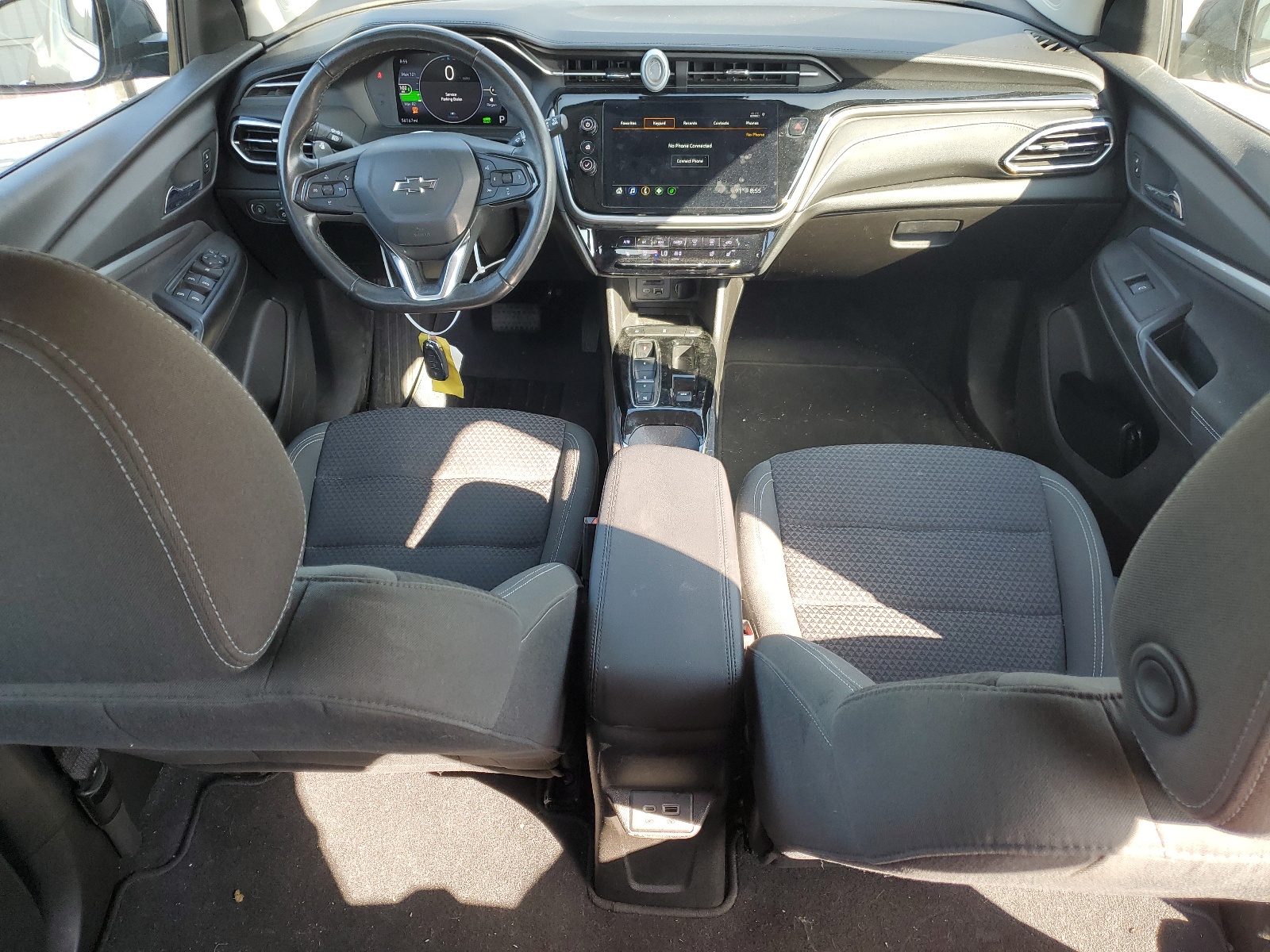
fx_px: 954
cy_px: 476
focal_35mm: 26
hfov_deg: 67.3
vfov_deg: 53.1
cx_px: 635
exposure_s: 1/132
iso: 50
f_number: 1.5
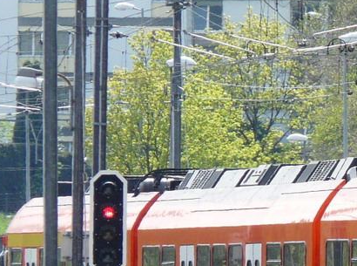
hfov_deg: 2.5
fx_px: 8144
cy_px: 258
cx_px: 395
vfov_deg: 1.9
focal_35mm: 792
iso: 100
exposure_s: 1/250
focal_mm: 53.4
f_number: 5.6
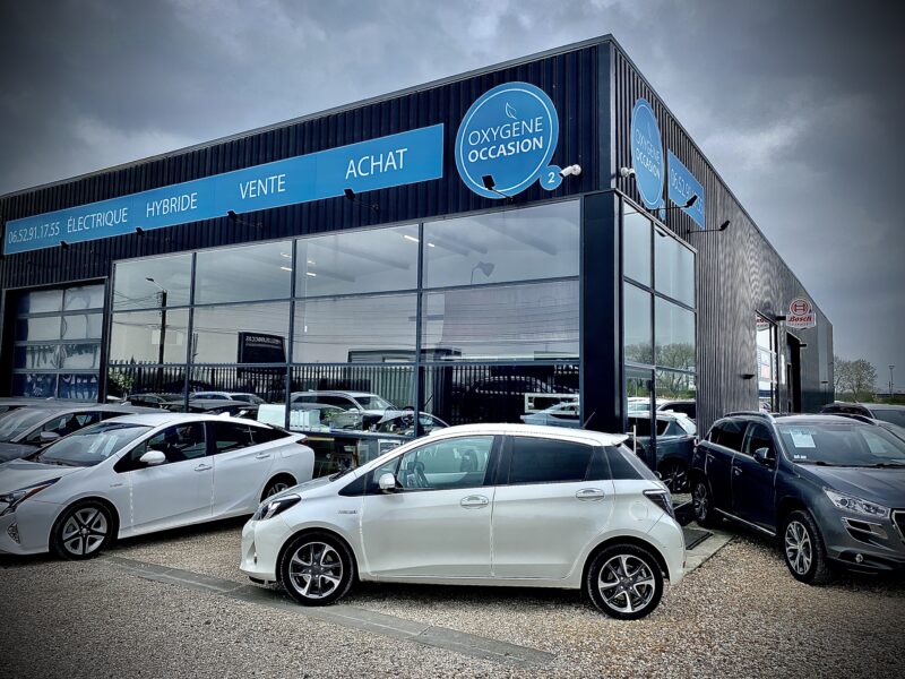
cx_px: 452
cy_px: 340
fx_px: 680
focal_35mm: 26
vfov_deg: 53.1
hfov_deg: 67.3
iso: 32
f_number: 1.8
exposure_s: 1/1053
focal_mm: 4.25
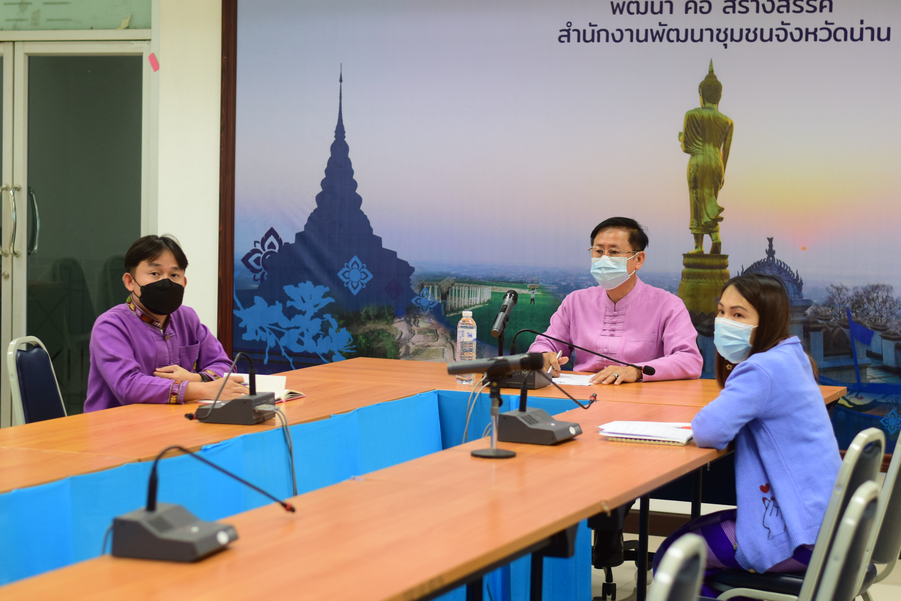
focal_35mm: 75
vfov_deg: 18.2
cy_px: 300
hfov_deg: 27.0
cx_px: 450
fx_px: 1877
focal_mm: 50
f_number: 2.8
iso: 800
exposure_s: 1/200
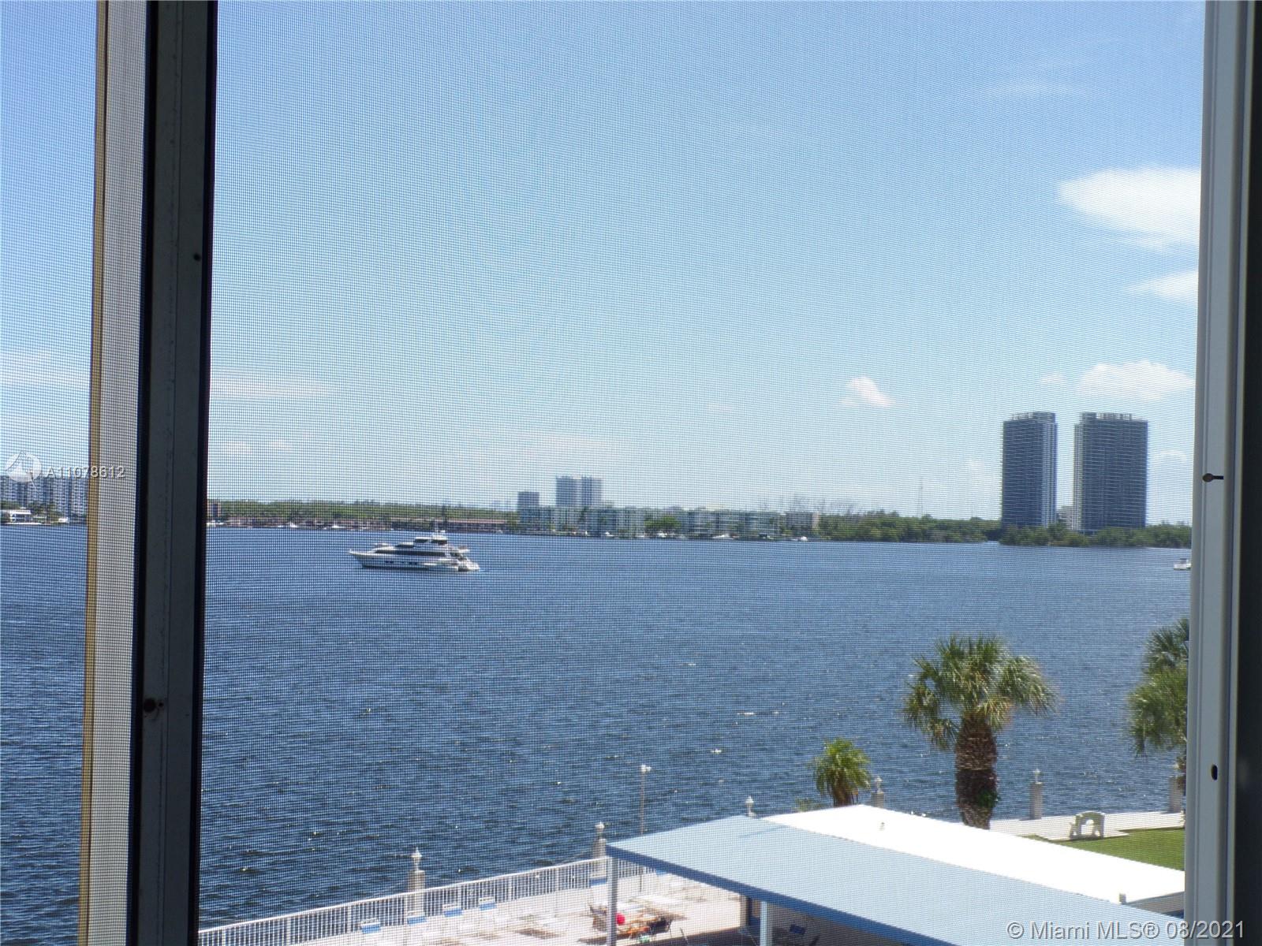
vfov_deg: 34.3
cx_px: 631
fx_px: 1531
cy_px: 473
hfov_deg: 44.8
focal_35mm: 42
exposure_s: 1/320
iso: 80
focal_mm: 7.6
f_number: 4.9
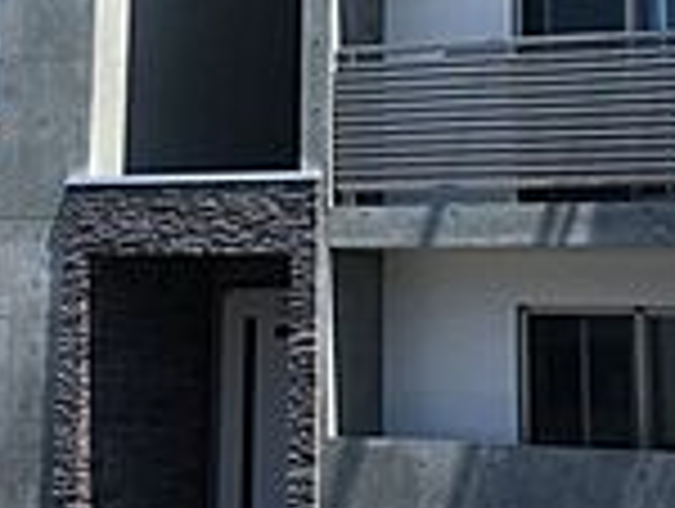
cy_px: -119
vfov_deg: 14.6
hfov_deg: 19.9
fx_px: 1914
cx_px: 225
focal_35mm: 98
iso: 25
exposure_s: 1/1304
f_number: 2.2
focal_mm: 4.15
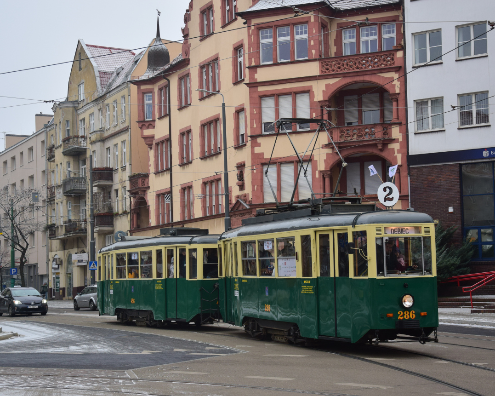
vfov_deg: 22.5
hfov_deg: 27.9
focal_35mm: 68
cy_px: 199
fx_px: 996
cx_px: 279
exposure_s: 1/320
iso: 400
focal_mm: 40
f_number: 5
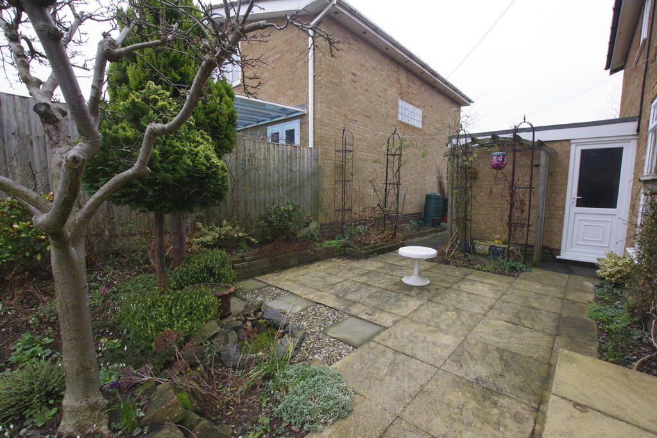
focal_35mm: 15
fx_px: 274
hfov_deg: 100.4
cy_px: 219
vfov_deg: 77.3
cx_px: 328
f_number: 9
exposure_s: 1/30
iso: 400
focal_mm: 10
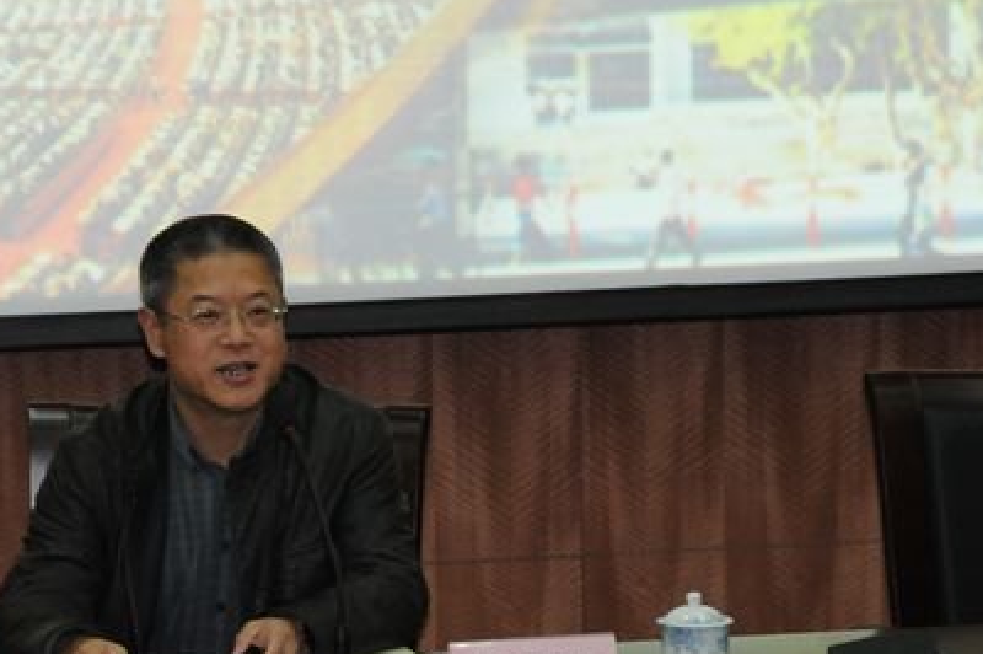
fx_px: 7366
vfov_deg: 5.1
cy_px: 468
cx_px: 285
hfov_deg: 7.6
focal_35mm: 270
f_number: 6.3
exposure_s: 1/60
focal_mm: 120
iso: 2000
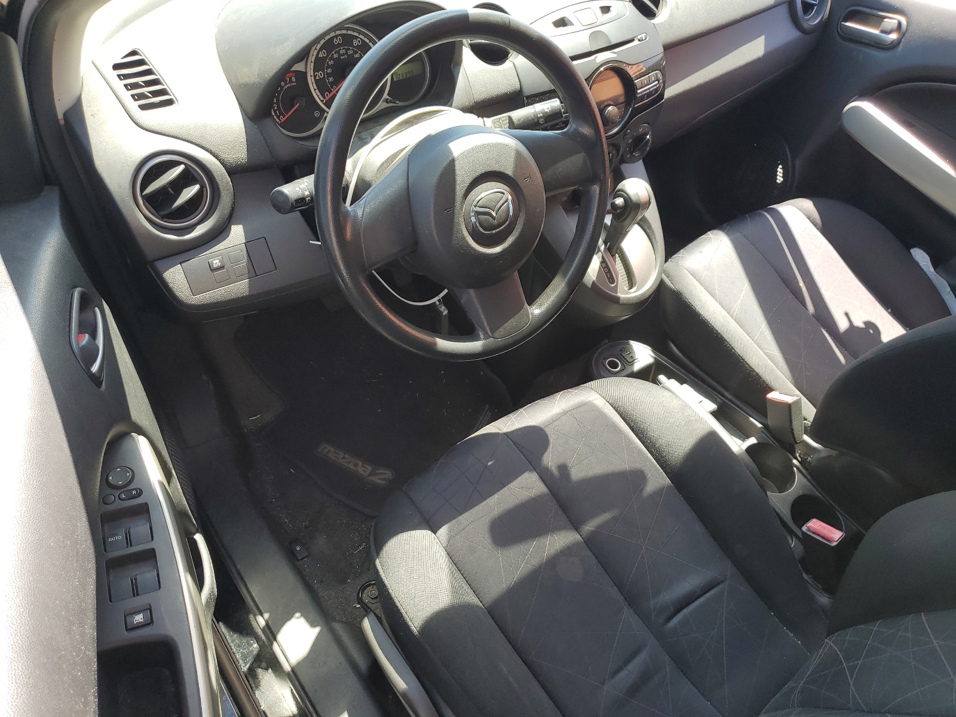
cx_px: 478
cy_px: 358
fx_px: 718
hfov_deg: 67.3
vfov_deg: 53.1
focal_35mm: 26
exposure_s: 1/227
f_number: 1.5
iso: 50
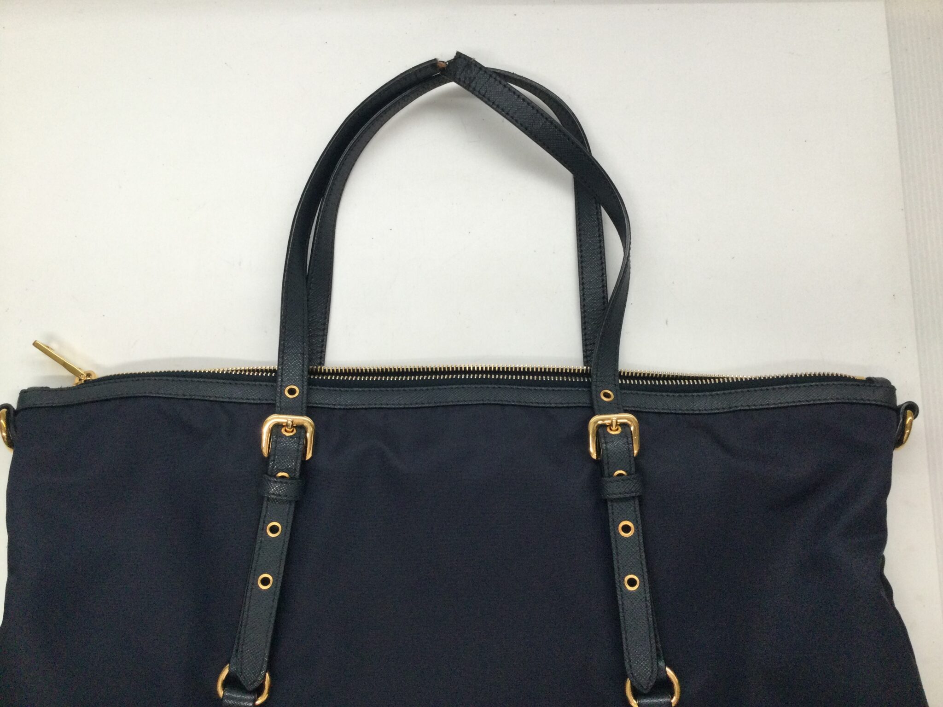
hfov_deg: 58.4
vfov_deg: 45.4
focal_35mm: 31
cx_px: 472
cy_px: 354
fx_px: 844
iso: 40
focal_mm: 3.3
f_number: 2.4
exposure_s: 1/30
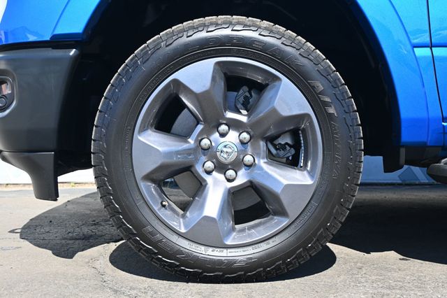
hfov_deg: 48.7
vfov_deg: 33.6
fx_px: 493
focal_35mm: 40
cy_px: 149
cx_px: 224
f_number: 5
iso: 200
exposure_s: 1/250
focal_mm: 26.5
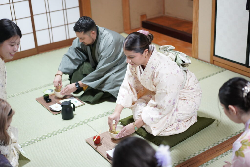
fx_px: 382
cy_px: 84
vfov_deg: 24.7
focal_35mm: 55
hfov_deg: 36.2
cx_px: 125
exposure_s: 1/500
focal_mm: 55
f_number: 1.8
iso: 3200
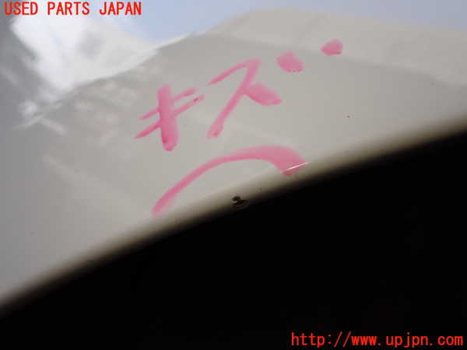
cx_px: 234
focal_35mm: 30
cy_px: 175
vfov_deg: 46.8
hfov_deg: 60.0
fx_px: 405
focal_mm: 5.4
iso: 100
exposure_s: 1/250
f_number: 3.2
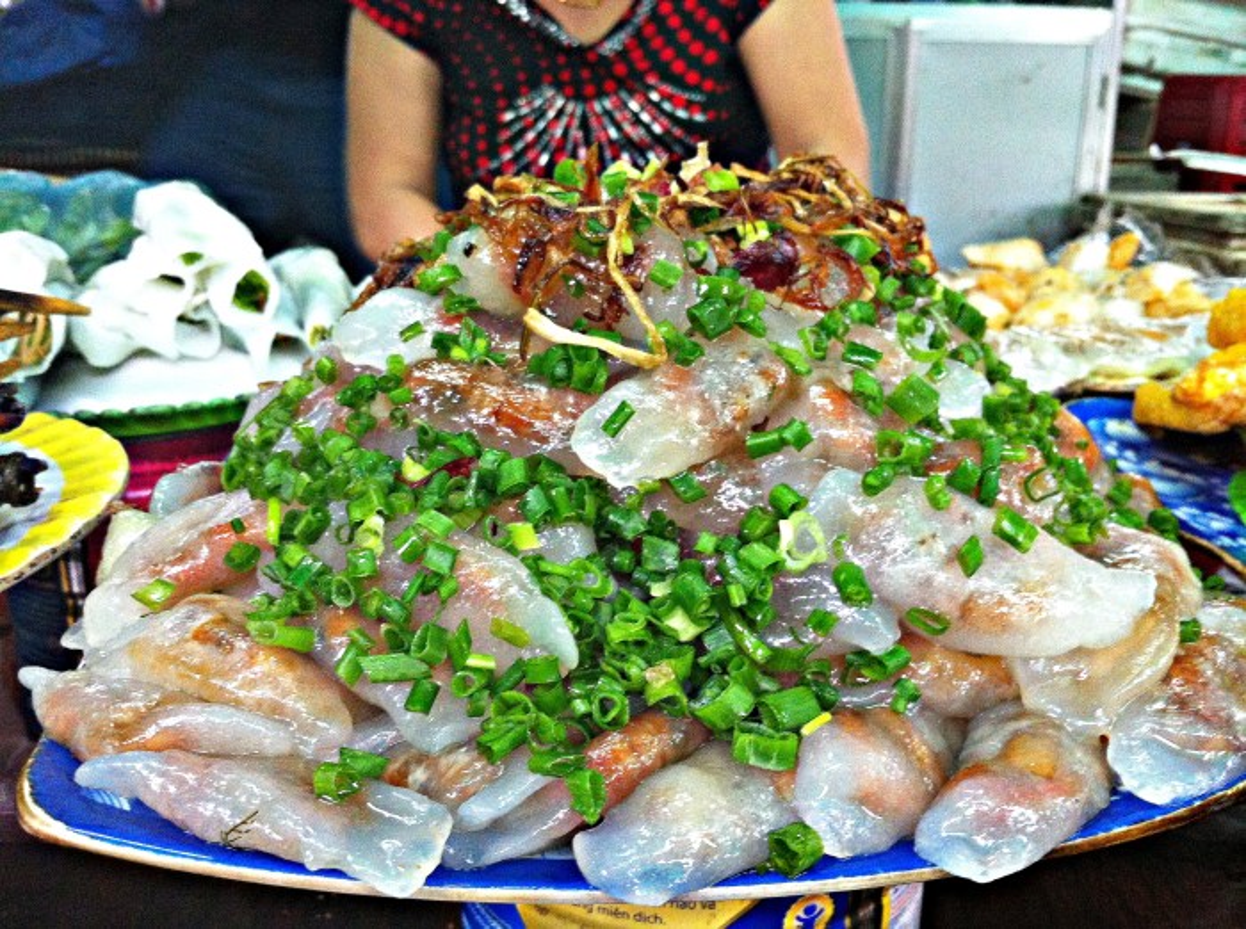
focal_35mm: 35
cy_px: 464
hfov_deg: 52.7
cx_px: 623
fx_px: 1257
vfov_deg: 40.6
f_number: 2.8
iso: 250
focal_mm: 3.85
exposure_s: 1/15
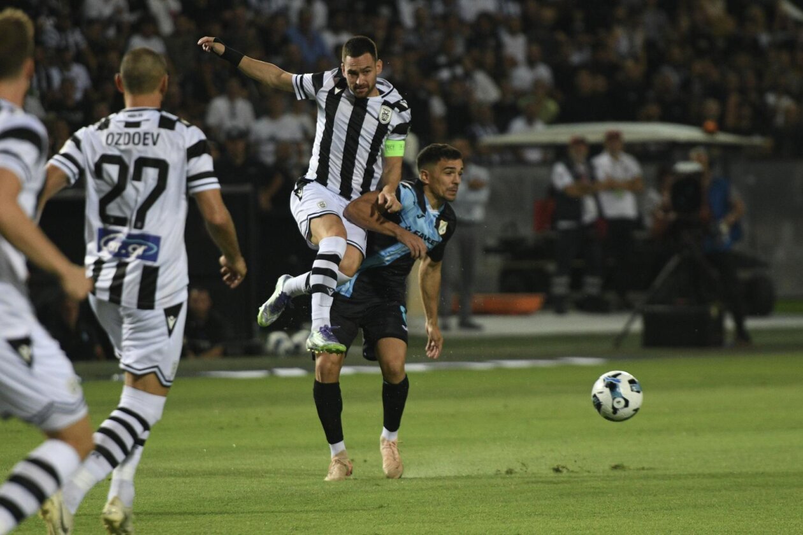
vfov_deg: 4.6
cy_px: 268
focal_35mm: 300
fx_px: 6691
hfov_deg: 6.9
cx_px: 402
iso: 1600
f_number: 2.8
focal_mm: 200
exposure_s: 1/1000
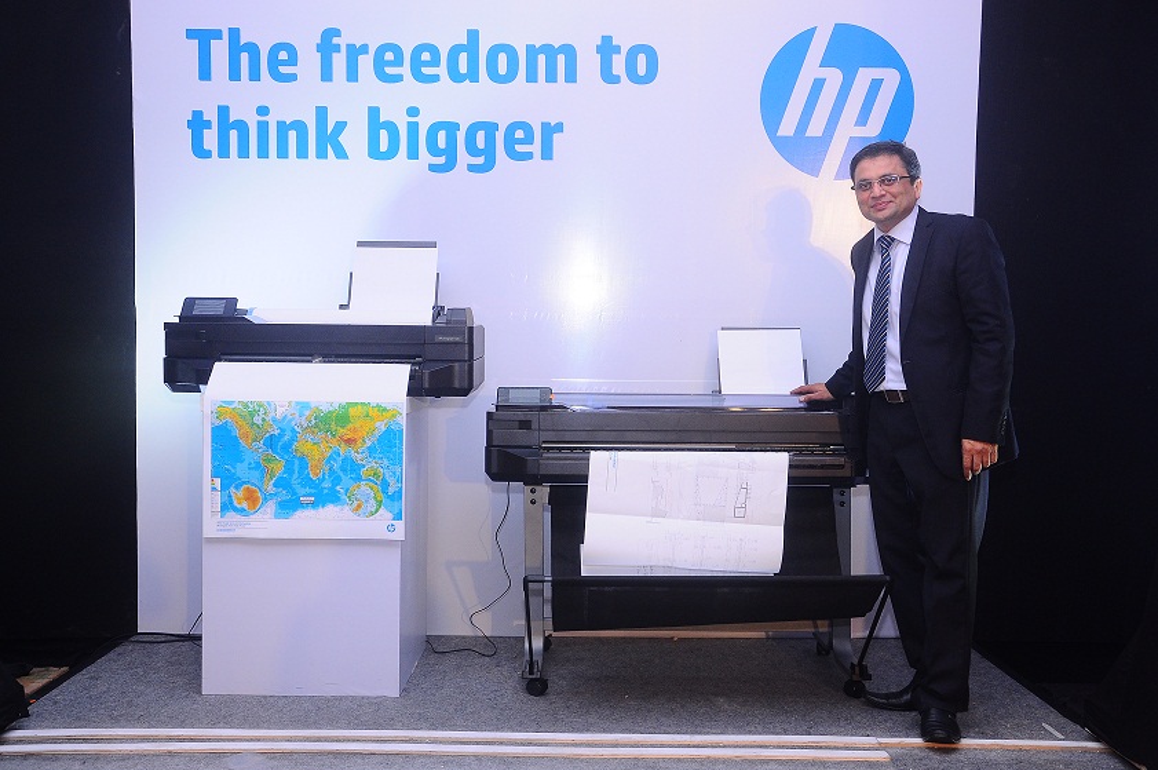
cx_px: 579
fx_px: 1205
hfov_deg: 51.3
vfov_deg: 35.4
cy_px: 385
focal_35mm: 38
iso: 640
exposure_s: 1/60
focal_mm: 25
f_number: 8
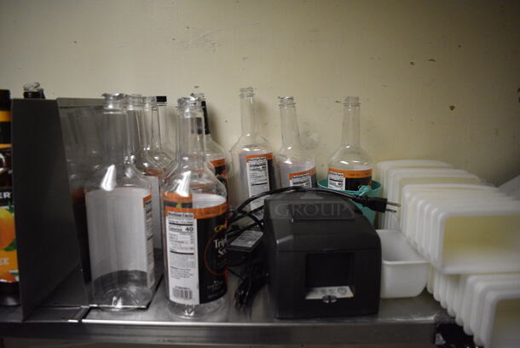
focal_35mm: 27
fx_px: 390
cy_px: 174
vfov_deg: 48.0
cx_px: 260
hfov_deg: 67.3
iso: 2800
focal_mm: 18
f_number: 3.5
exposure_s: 1/125
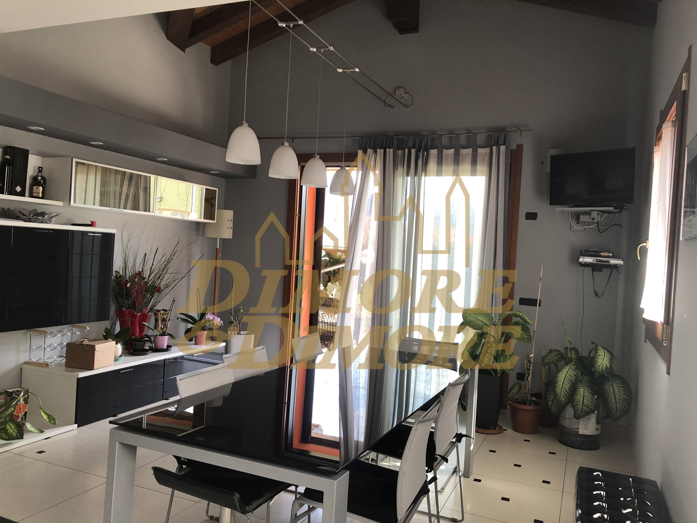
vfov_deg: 49.7
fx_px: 564
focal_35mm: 28
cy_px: 262
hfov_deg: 63.4
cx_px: 348
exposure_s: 1/40
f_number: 1.8
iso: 20
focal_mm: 3.99
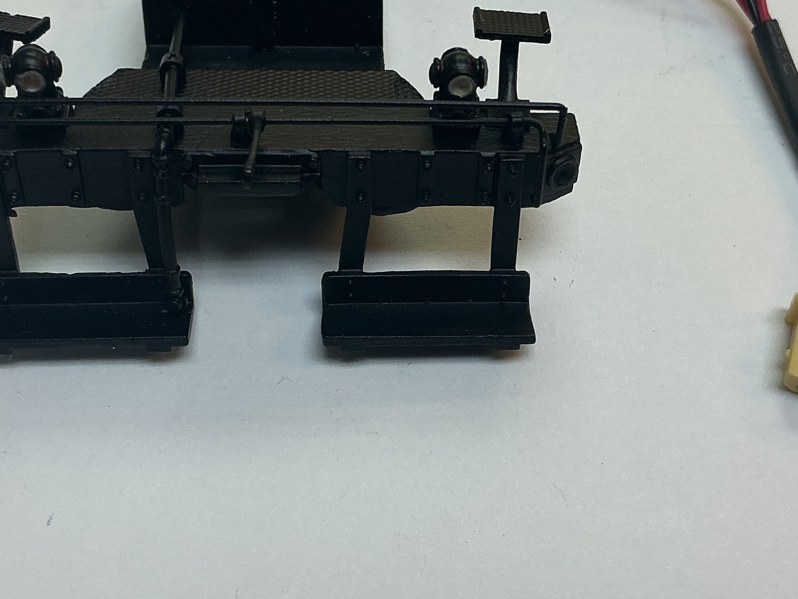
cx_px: 379
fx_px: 1222
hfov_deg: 36.2
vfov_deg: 27.4
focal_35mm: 53
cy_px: 212
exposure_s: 1/120
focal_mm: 3
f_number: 1.8
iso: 32
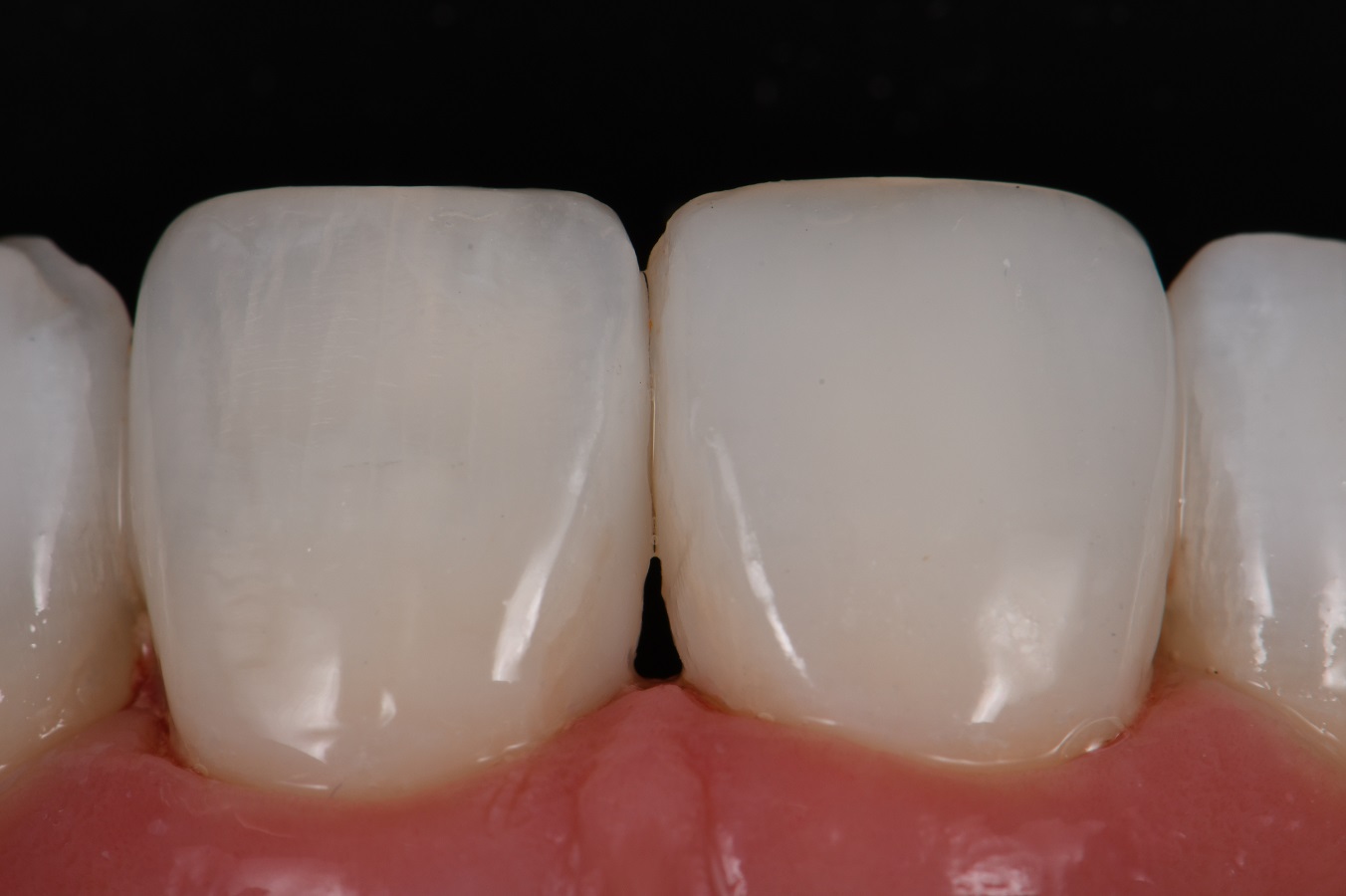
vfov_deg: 8.7
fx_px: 5867
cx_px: 673
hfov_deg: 13.1
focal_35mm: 157
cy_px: 448
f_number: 32
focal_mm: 105
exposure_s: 1/160
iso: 200
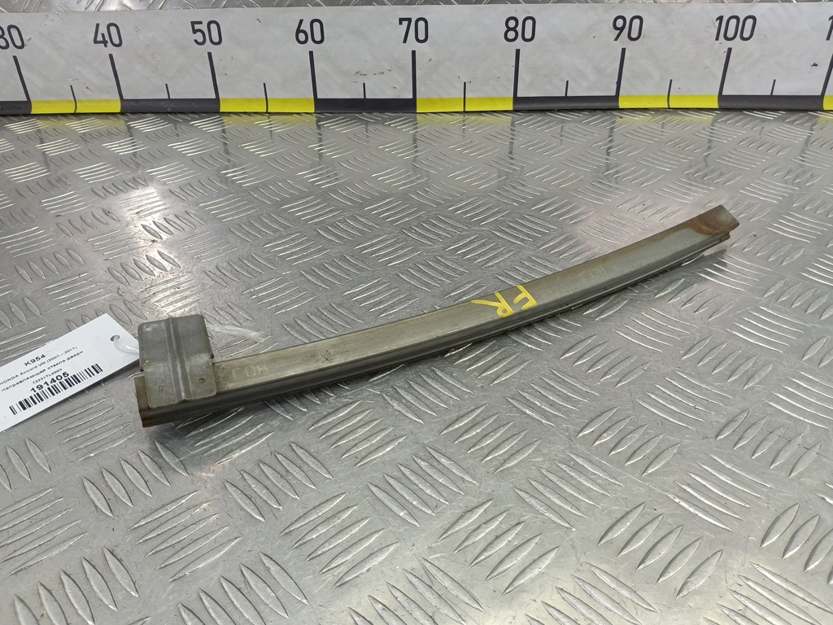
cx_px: 416
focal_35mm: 27
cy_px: 312
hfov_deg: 65.3
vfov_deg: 51.4
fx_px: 650
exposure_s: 1/50
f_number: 1.6
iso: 121
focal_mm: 4.11
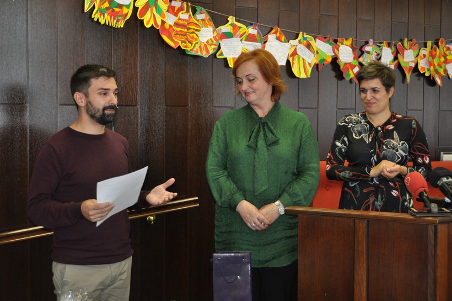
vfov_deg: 25.7
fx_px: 658
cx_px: 226
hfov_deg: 37.9
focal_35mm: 52
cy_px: 150
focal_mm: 35
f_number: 4.2
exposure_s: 1/60
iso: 800
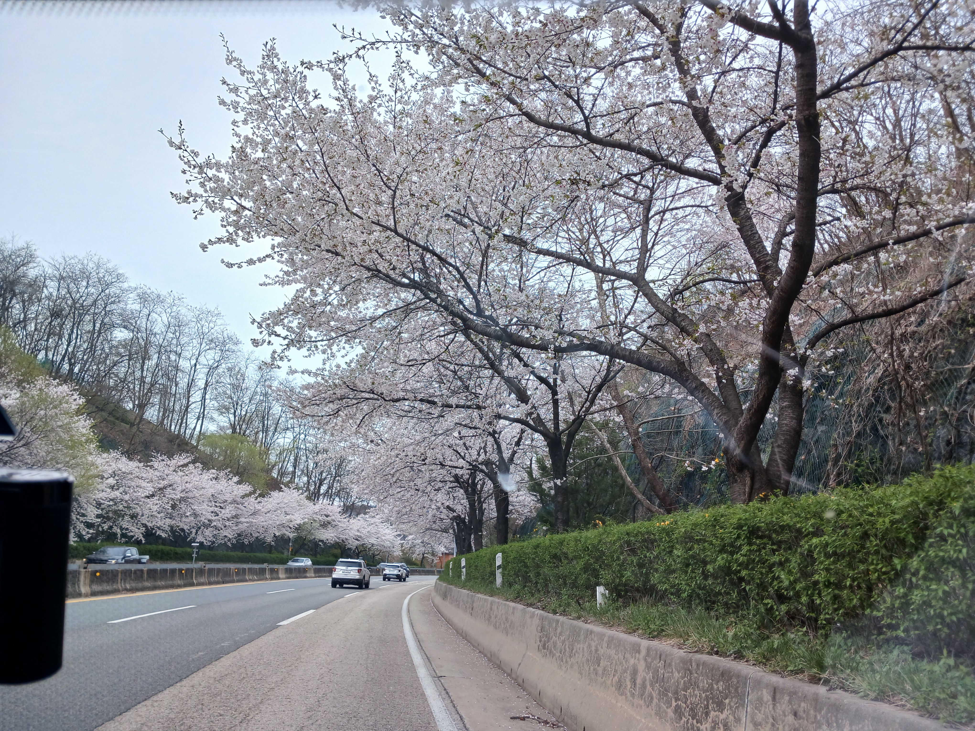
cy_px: 366
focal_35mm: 27
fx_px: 760
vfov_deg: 51.4
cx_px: 488
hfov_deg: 65.3
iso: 20
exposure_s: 1/199
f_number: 1.8
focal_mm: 4
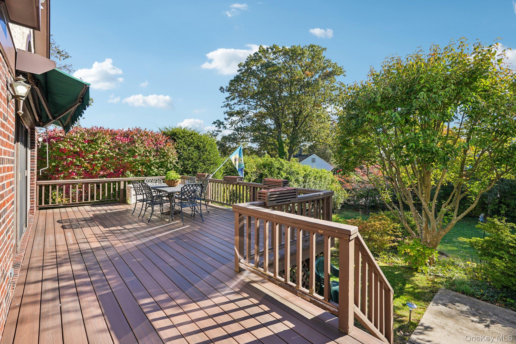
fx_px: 229
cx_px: 258
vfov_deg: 73.7
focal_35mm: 16
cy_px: 172
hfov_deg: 96.7
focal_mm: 16
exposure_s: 1/100
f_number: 8
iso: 100
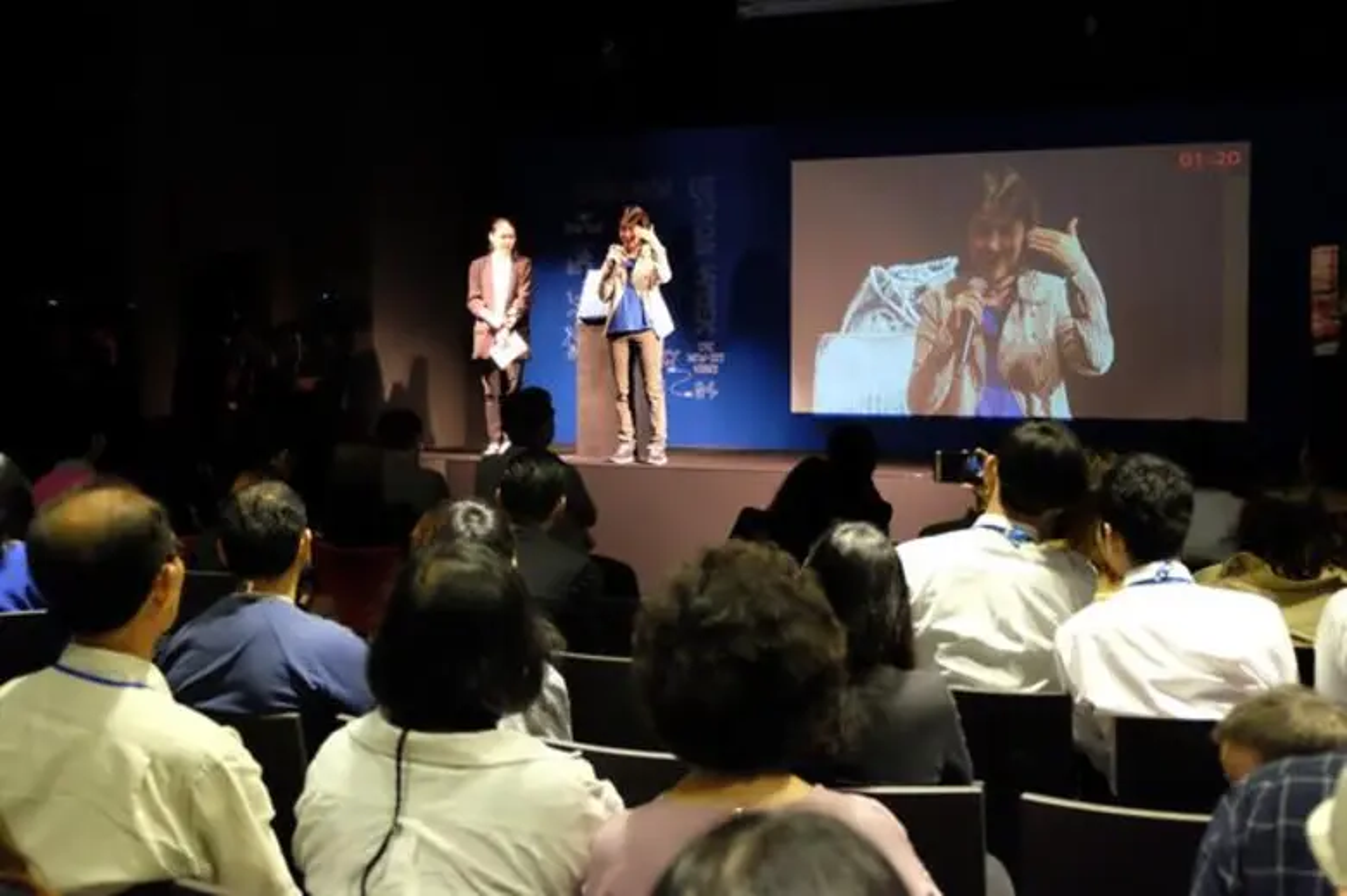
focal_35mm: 47
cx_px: 674
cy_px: 448
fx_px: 1757
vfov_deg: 28.6
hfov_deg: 41.9
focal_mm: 31
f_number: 4.7
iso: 6400
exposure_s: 1/45
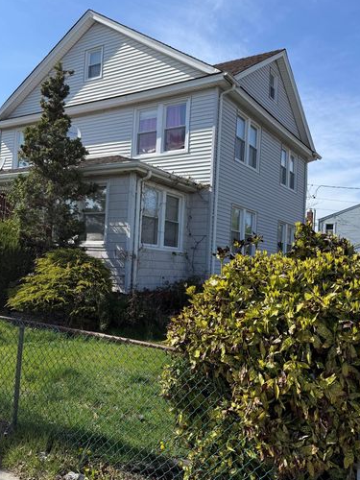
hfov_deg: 44.1
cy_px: 238
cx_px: 165
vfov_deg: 56.8
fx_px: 444
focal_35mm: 32
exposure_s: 1/3279
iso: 80
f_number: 1.78
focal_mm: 6.76
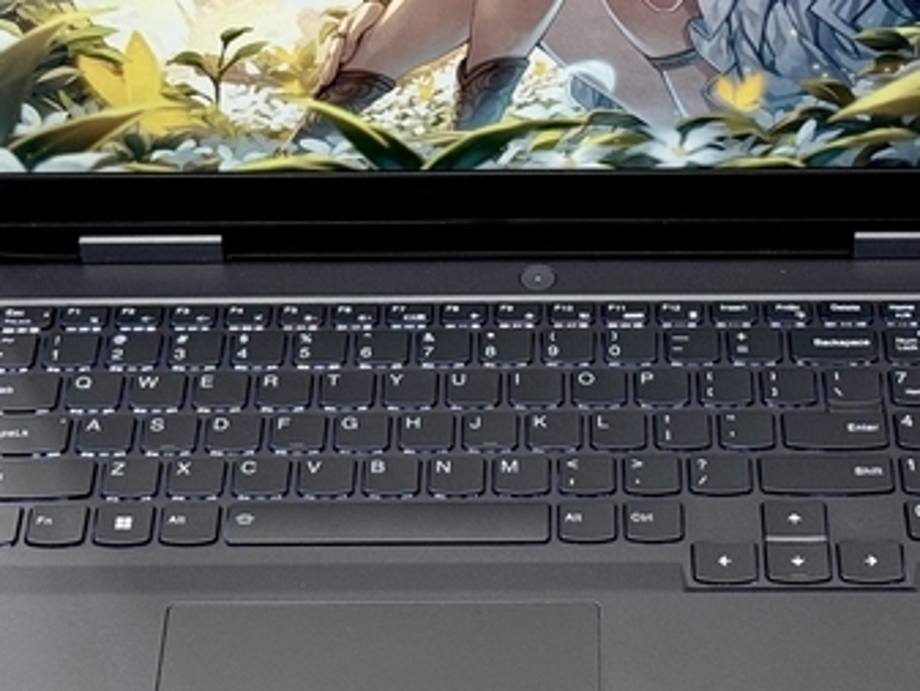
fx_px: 3031
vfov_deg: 13.0
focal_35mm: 114
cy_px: 183
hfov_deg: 17.2
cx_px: 551
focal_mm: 6.76
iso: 80
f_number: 1.78
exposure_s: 1/100
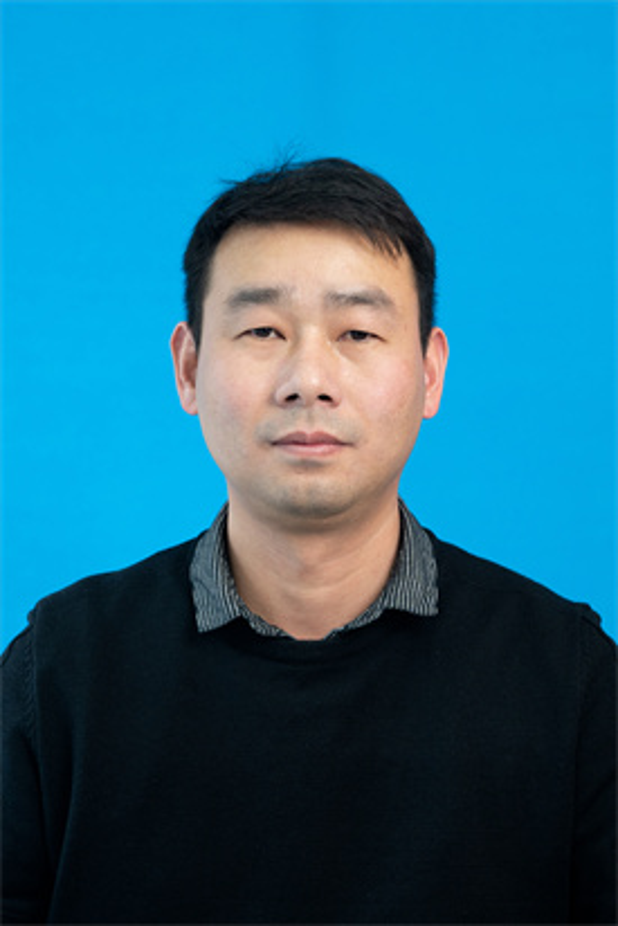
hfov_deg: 18.0
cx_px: 309
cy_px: 463
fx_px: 1955
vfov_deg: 26.6
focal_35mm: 76
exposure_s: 1/50
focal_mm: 51
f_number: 5.6
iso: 400
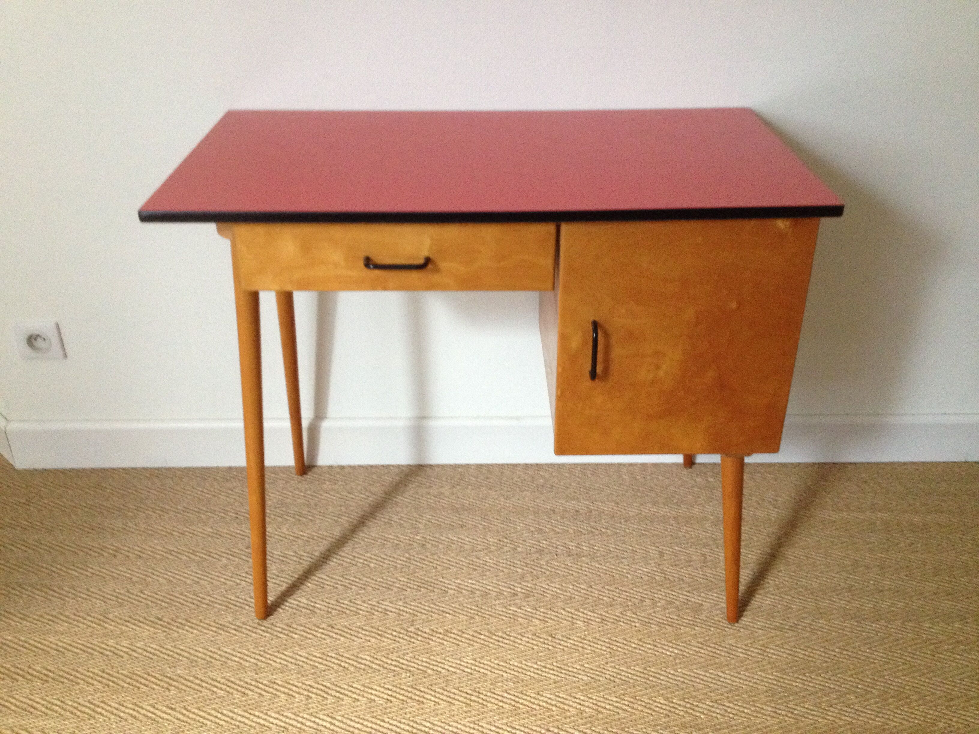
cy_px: 367
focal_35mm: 35
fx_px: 990
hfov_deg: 52.6
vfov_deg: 40.7
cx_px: 490
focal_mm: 4.28
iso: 400
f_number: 2.4
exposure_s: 1/17
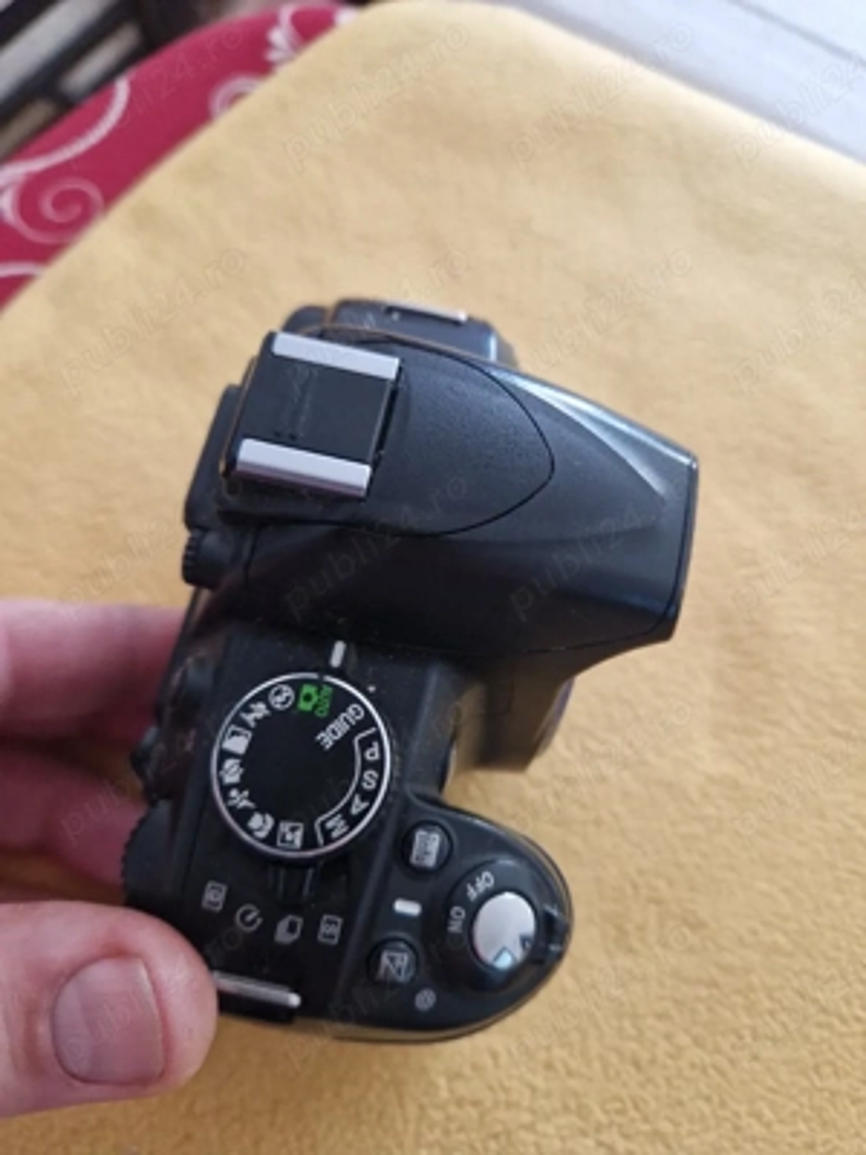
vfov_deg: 73.9
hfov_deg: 58.9
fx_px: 767
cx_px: 433
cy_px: 578
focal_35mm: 23
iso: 50
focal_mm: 5.4
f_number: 1.8
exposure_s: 1/100
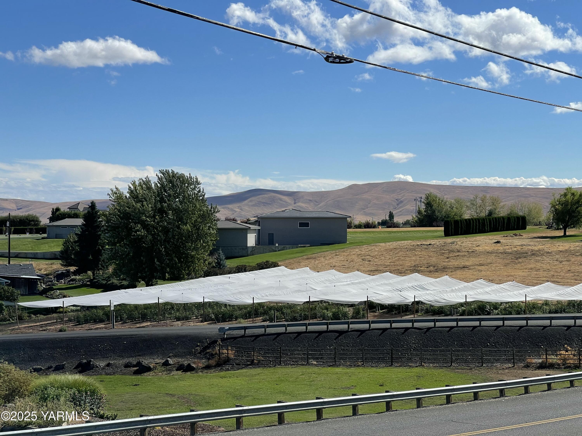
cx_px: 291
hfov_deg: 30.3
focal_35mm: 64
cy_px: 218
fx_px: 1076
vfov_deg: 22.9
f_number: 2.2
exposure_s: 1/2273
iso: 20
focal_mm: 7.5
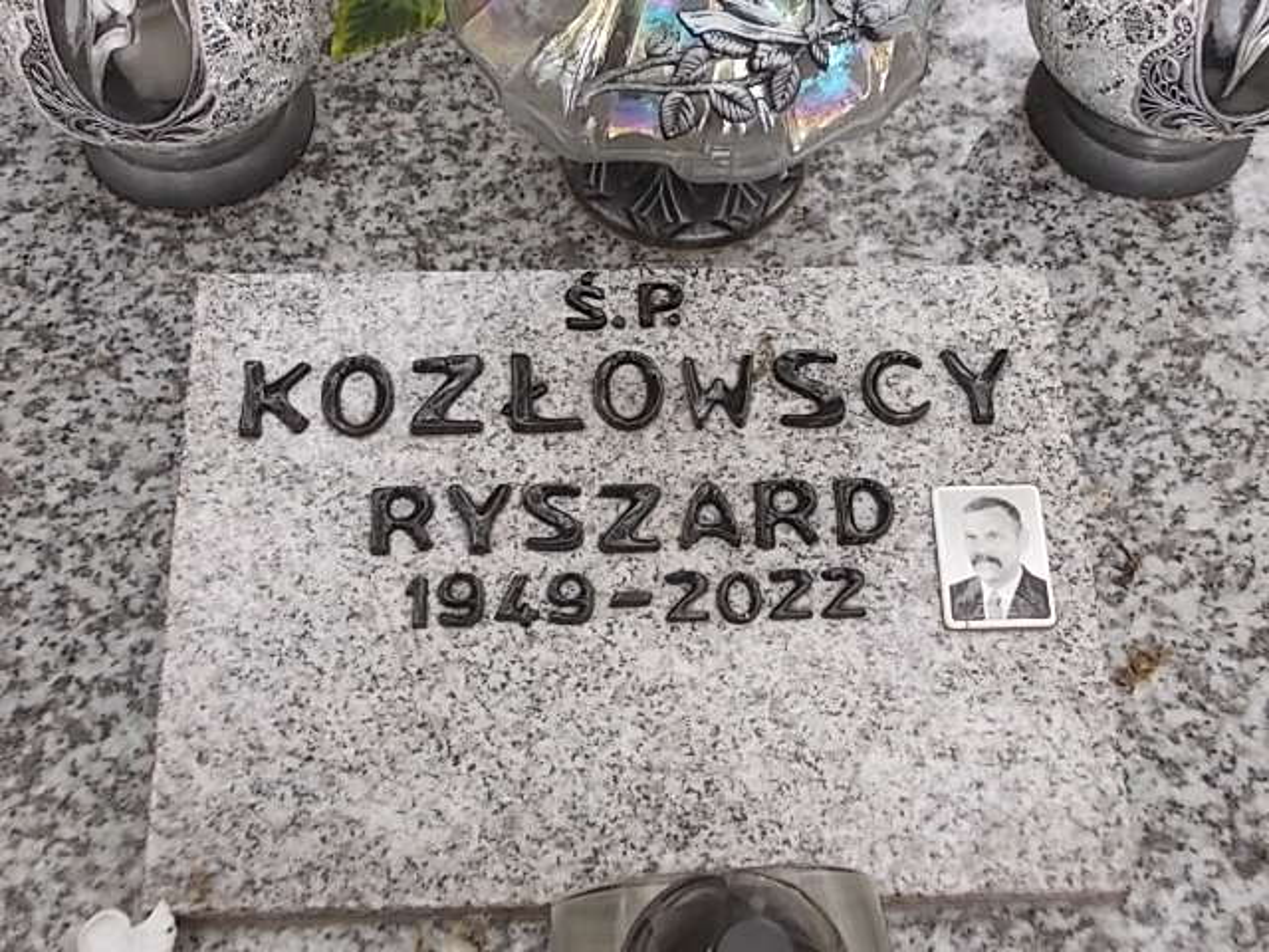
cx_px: 634
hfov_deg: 49.0
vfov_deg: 37.7
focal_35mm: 38
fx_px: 1393
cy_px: 476
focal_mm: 5.3
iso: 80
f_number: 3.1
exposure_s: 1/160
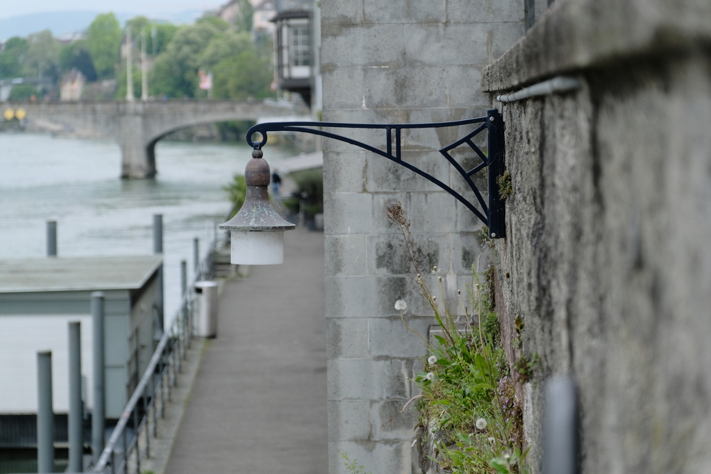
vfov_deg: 13.0
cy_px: 237
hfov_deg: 19.5
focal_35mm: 105
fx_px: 2074
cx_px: 356
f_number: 2.8
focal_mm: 70
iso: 640
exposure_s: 1/2200
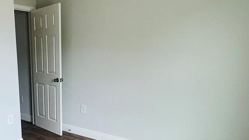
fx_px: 225
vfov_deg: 33.3
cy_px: 118
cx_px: 67
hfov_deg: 55.6
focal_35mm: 34
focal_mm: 1.57
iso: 64
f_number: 1.8
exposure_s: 1/99
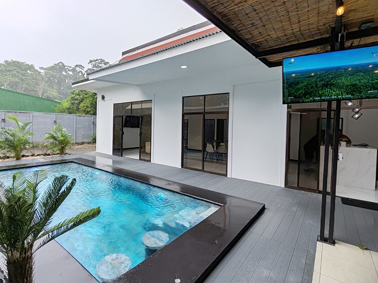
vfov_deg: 71.5
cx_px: 174
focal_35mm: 18
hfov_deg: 87.6
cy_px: 133
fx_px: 197
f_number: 2.2
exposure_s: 1/210
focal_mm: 1.96
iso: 50
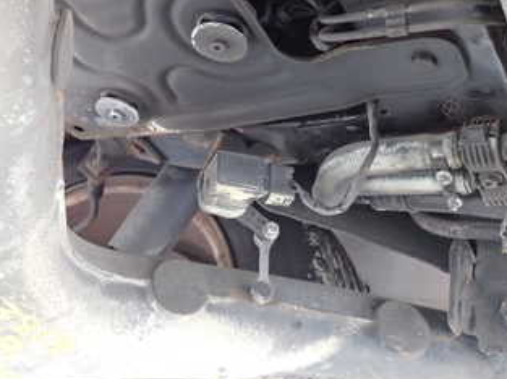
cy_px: 117
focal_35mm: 48
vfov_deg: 29.9
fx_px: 702
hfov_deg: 38.9
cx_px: 146
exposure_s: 1/30
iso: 500
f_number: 2
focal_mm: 4.5
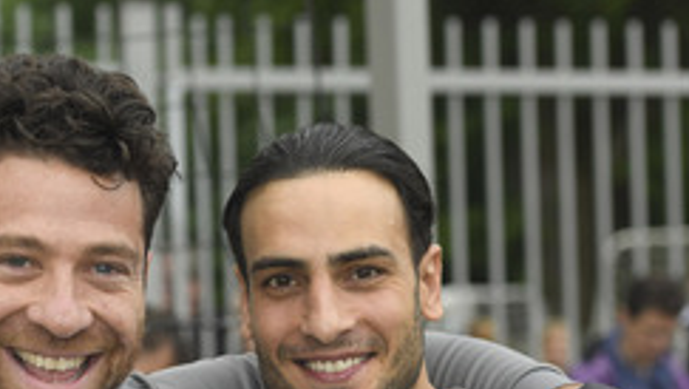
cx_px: 206
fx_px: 2486
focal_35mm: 136
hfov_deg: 15.7
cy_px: 423
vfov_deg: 8.9
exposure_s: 1/3200
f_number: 4.5
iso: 800
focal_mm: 70
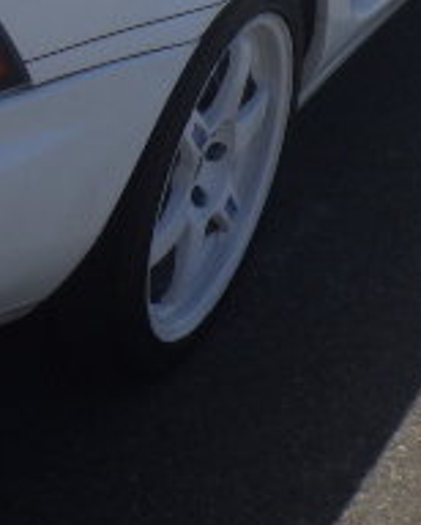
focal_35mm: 91
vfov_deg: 19.8
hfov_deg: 15.8
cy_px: -96
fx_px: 1415
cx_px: -178
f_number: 4.2
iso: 125
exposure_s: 1/1250
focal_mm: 5
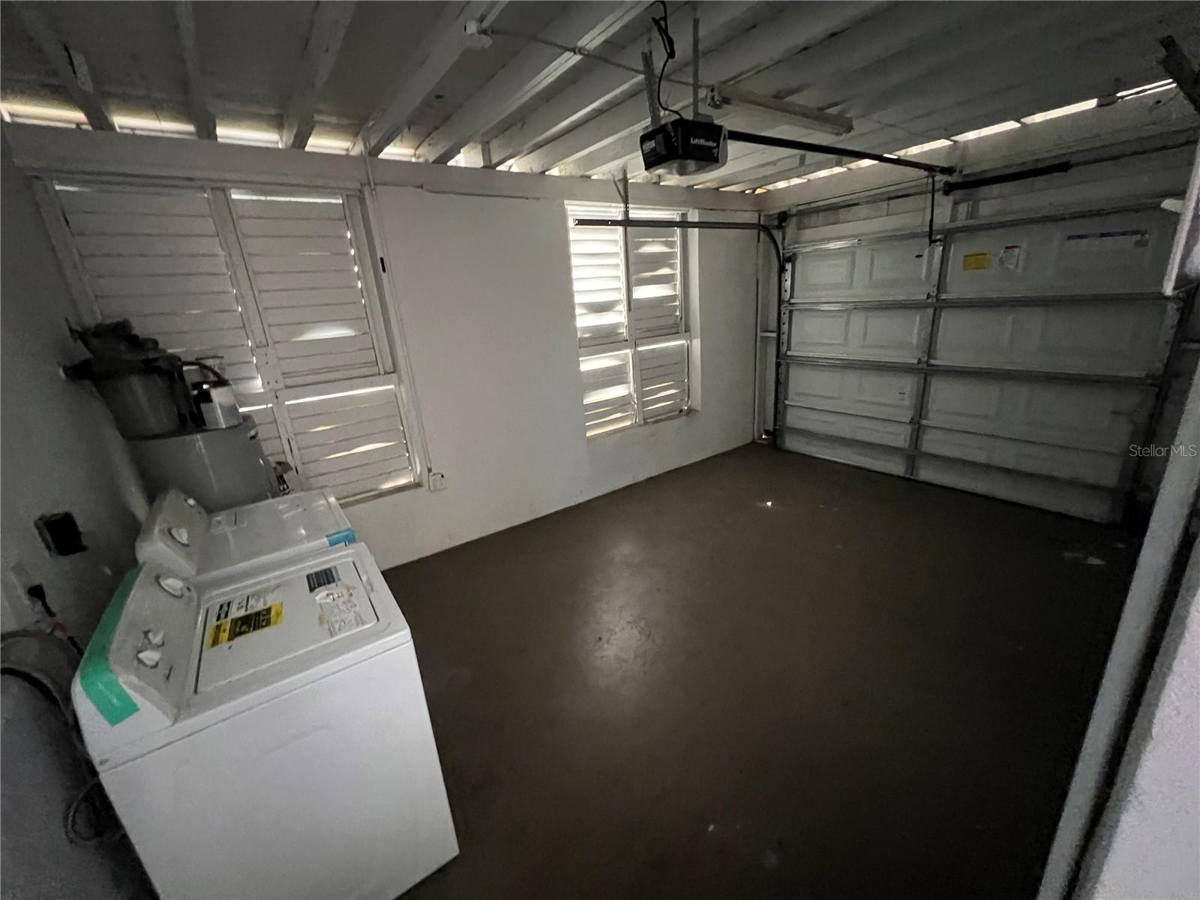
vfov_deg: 89.9
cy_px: 450
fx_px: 451
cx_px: 600
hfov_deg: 106.2
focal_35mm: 13
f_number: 1.8
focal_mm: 1.57
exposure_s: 1/38
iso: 1250
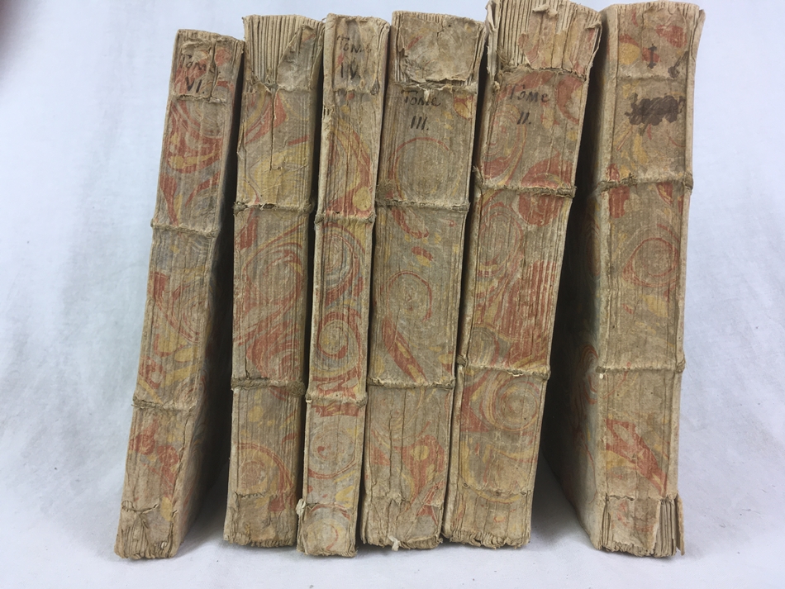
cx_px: 392
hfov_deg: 61.6
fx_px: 658
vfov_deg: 48.2
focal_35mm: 29
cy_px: 294
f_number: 2.2
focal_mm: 4.15
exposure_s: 1/100
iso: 32
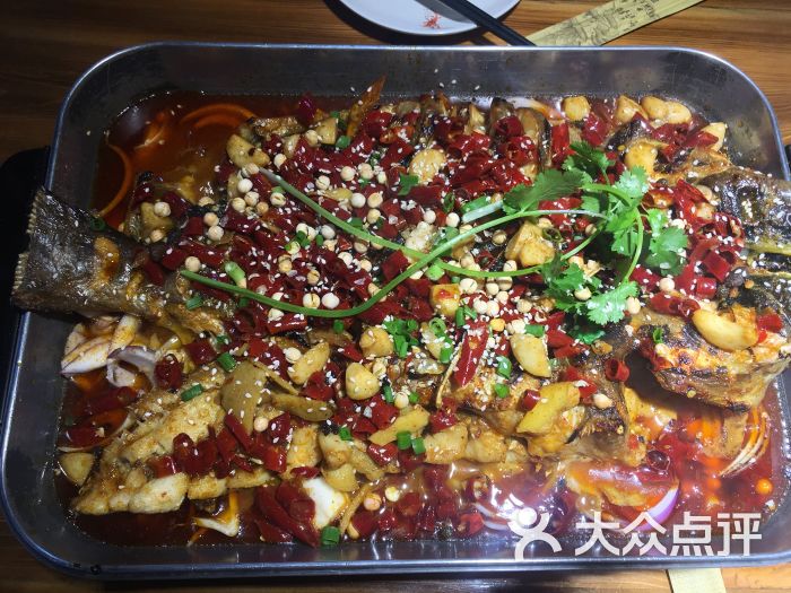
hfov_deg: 61.7
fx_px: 663
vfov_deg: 48.2
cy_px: 296
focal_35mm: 29
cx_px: 396
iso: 32
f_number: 2.2
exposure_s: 1/100
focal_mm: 4.15
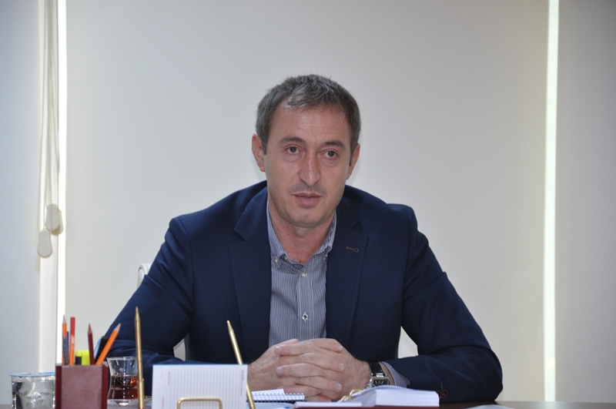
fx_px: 2691
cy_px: 204
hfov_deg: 13.1
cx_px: 308
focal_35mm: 158
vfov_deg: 8.7
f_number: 5.6
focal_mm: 105
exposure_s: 1/15
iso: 400
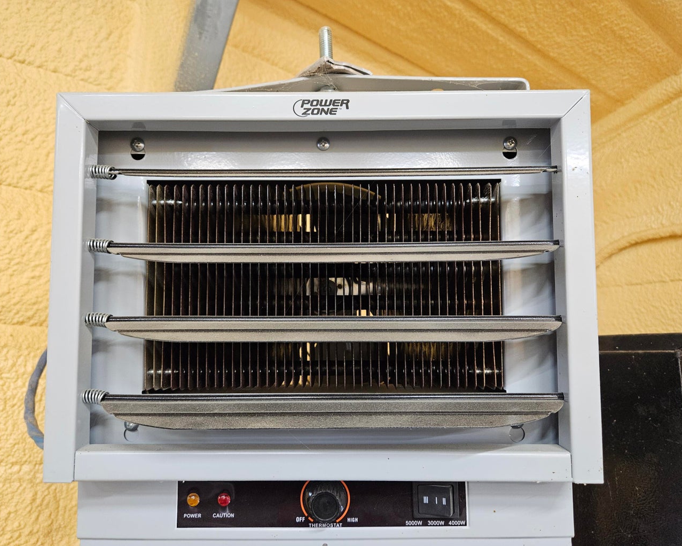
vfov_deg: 58.8
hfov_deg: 70.3
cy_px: 273
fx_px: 485
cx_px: 331
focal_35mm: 24
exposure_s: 1/120
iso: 640
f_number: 1.8
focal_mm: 5.4
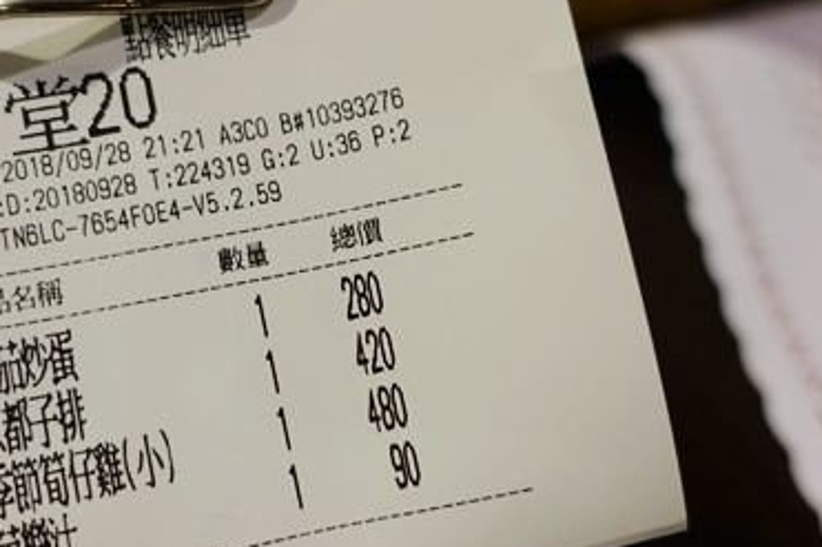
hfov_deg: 46.0
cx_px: 308
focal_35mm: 42
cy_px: 274
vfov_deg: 31.9
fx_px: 959
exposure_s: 1/30
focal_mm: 8.8
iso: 400
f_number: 1.8
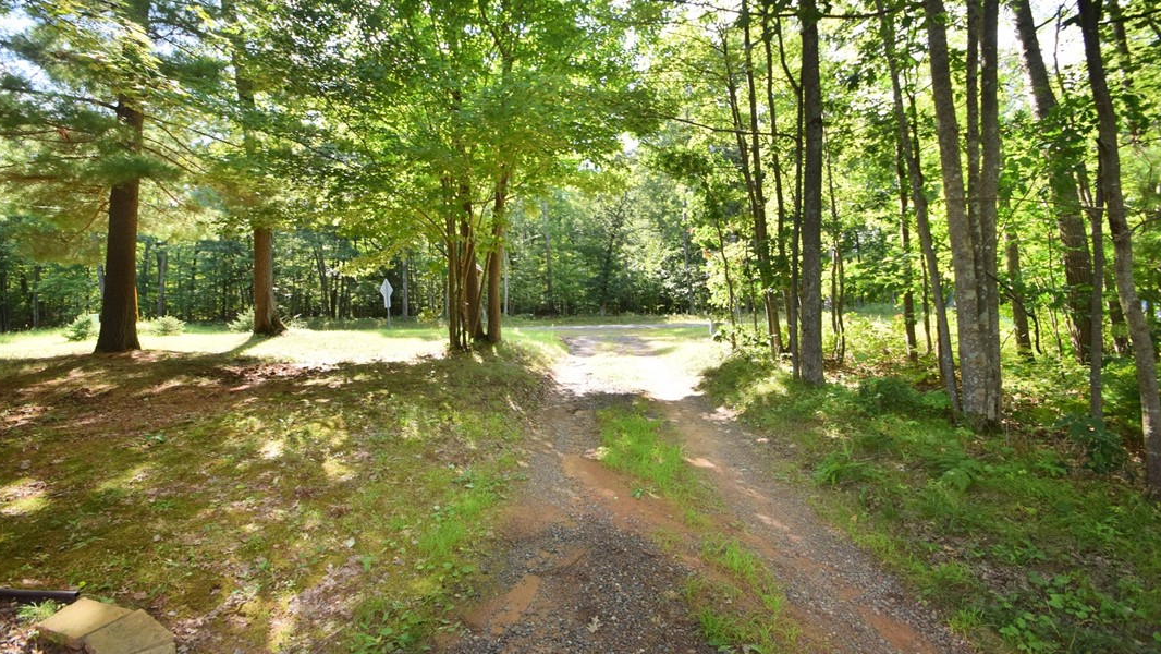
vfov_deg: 67.0
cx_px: 577
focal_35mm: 16
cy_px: 307
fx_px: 493
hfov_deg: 99.4
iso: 320
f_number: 5.6
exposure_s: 1/200
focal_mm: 10
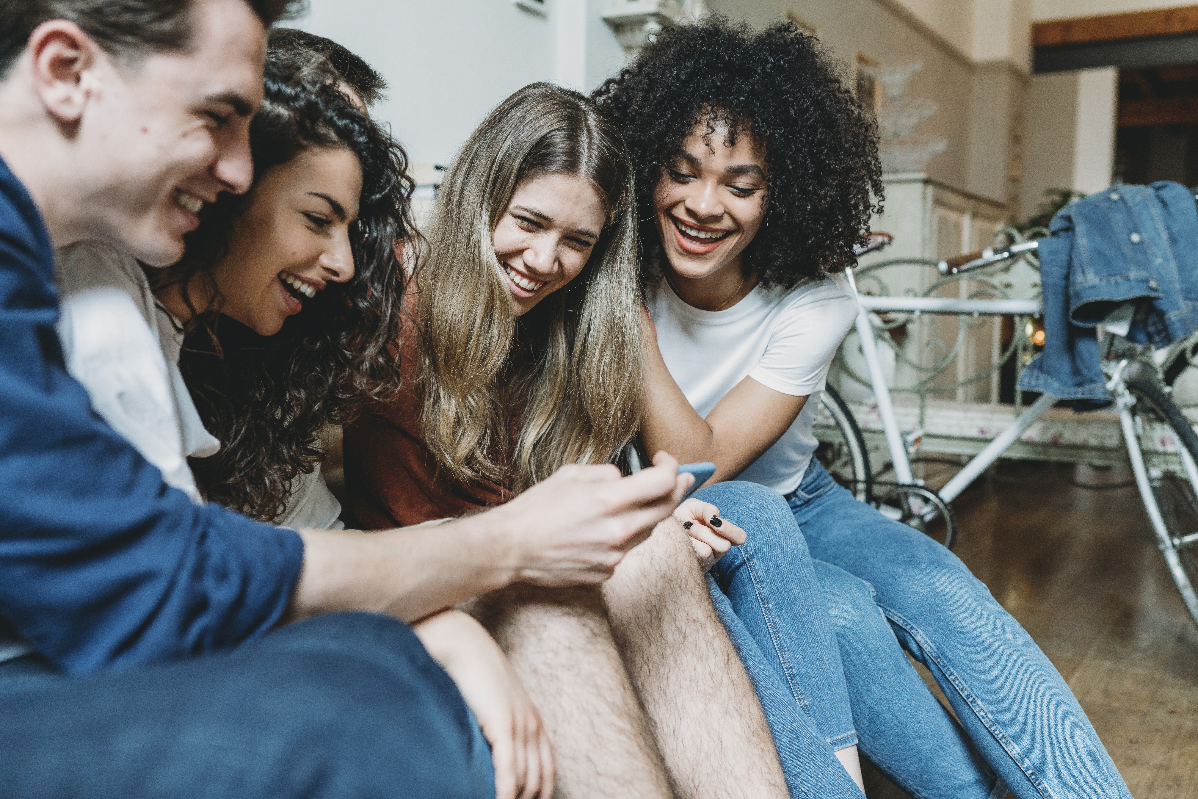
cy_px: 400
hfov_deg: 54.4
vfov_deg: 37.9
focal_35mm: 35
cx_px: 599
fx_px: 1165
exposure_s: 1/125
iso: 1600
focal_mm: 35
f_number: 2.8
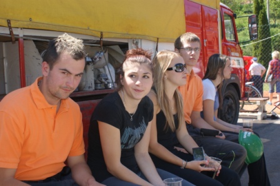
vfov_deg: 31.8
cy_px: 93
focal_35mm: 42
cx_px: 140
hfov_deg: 46.4
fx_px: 326
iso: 100
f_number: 6.3
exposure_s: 1/100
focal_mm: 28
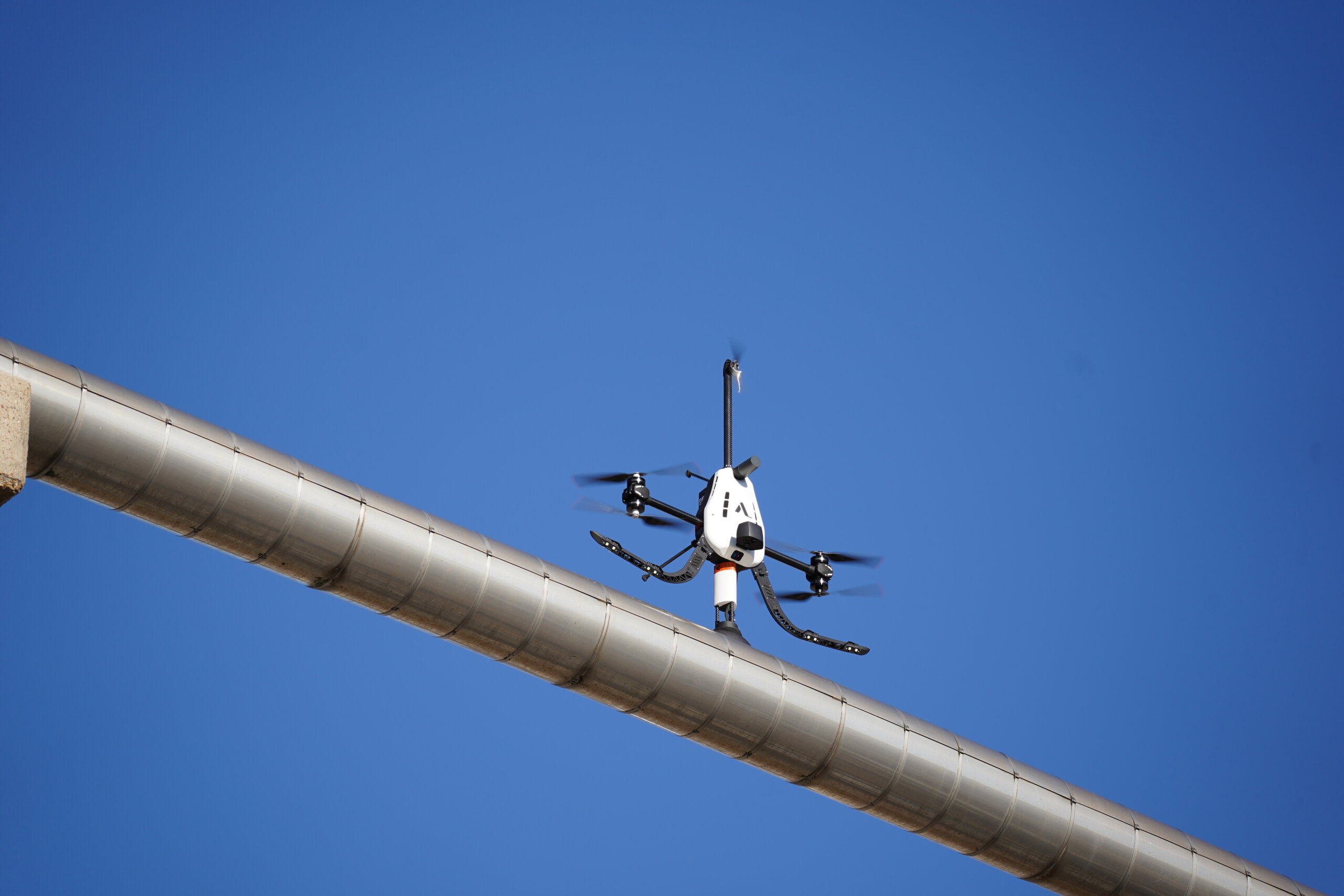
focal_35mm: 154
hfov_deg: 13.3
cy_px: 448
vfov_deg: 8.9
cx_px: 672
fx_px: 5749
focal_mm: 154
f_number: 5.6
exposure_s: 1/800
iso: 160
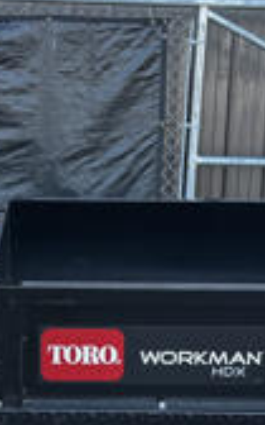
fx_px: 1121
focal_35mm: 97
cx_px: 43
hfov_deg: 13.4
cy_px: 314
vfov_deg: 21.3
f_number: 1.78
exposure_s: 1/122
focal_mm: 6.76
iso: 64
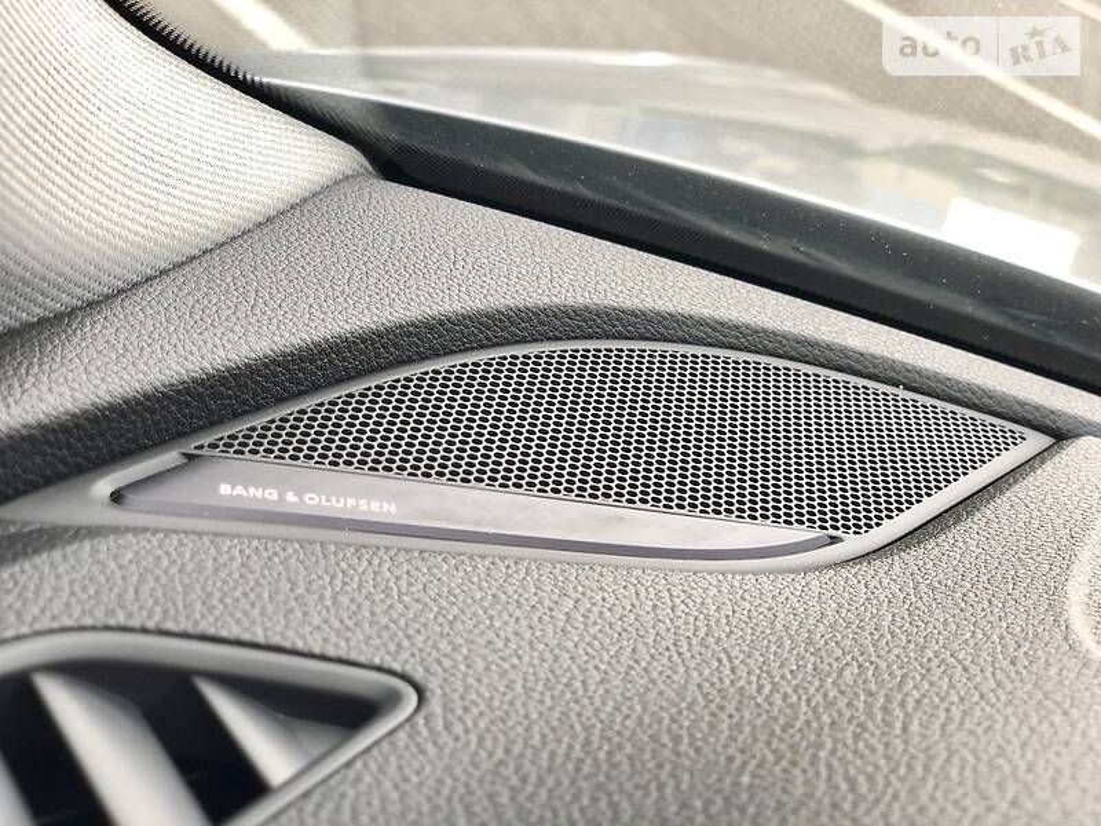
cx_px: 550
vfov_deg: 28.0
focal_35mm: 52
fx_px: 1654
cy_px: 413
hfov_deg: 36.8
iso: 50
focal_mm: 6
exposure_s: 1/60
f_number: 2.4
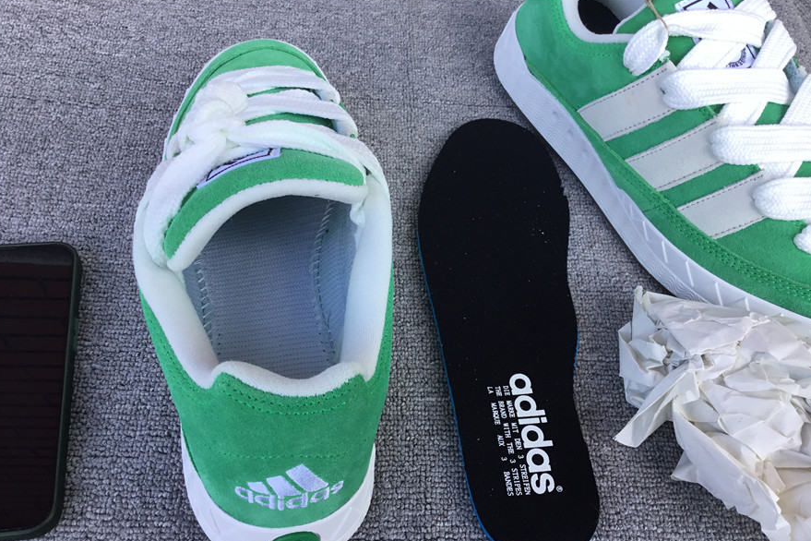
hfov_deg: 57.2
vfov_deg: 39.9
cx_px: 405
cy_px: 305
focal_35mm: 33
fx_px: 743
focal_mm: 3.3
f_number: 2.4
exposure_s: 1/100
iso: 25
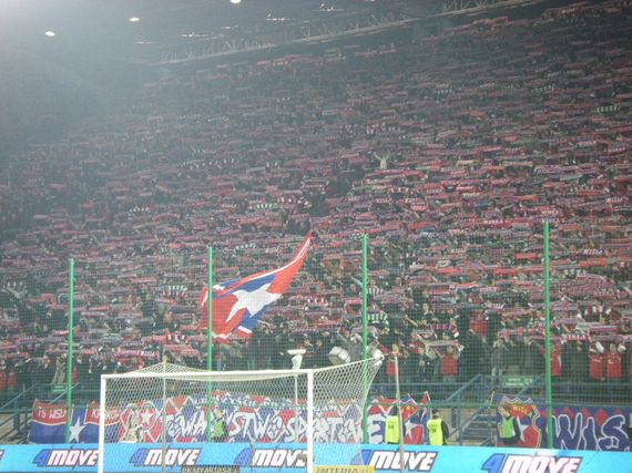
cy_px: 236
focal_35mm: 128
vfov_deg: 11.6
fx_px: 2336
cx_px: 316
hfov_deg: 15.4
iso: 800
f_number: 4.2
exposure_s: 1/100
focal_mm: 21.1
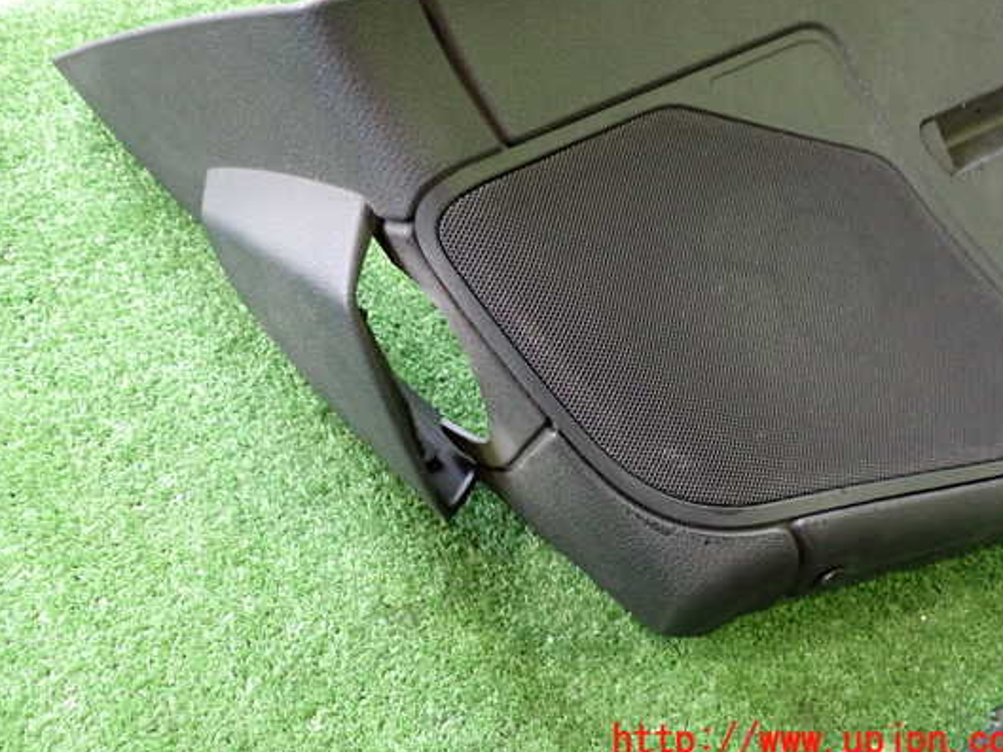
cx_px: 472
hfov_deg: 53.9
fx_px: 985
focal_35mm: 34
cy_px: 339
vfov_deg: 41.8
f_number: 2.3
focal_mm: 5.4
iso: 640
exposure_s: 1/30
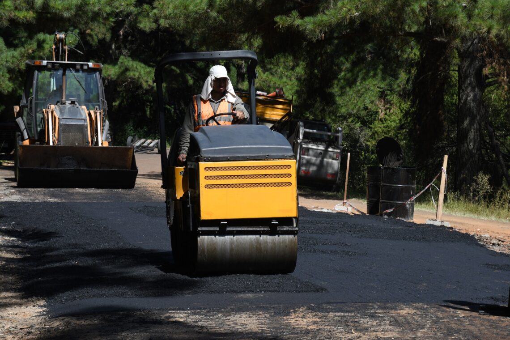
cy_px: 170
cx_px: 255
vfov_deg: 12.2
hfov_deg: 18.3
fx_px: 1587
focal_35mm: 112
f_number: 13
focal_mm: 75
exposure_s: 1/100
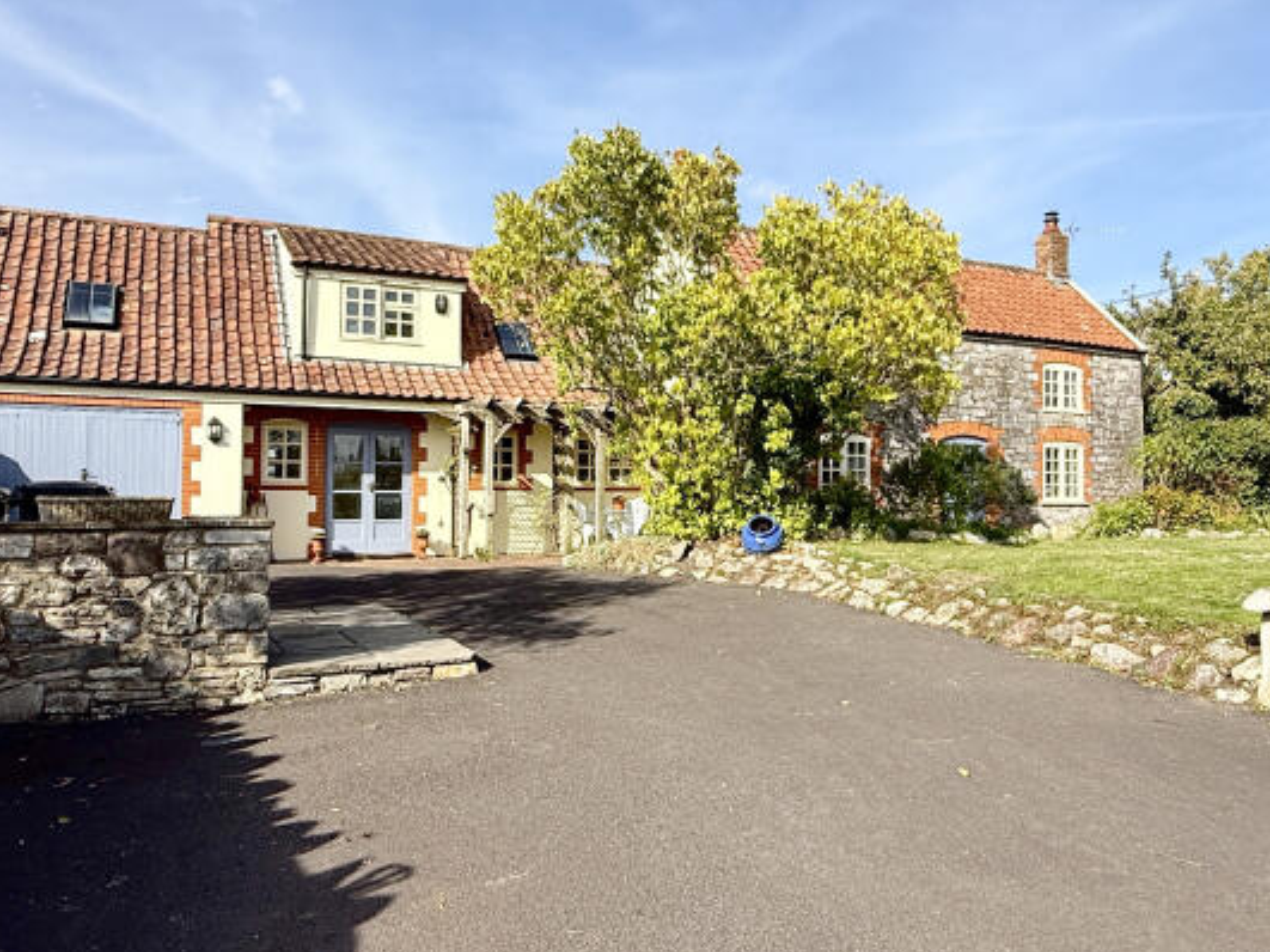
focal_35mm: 27
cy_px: 471
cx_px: 718
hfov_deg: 65.1
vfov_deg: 51.3
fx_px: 990
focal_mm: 2.22
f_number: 2.2
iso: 50
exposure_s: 1/1745
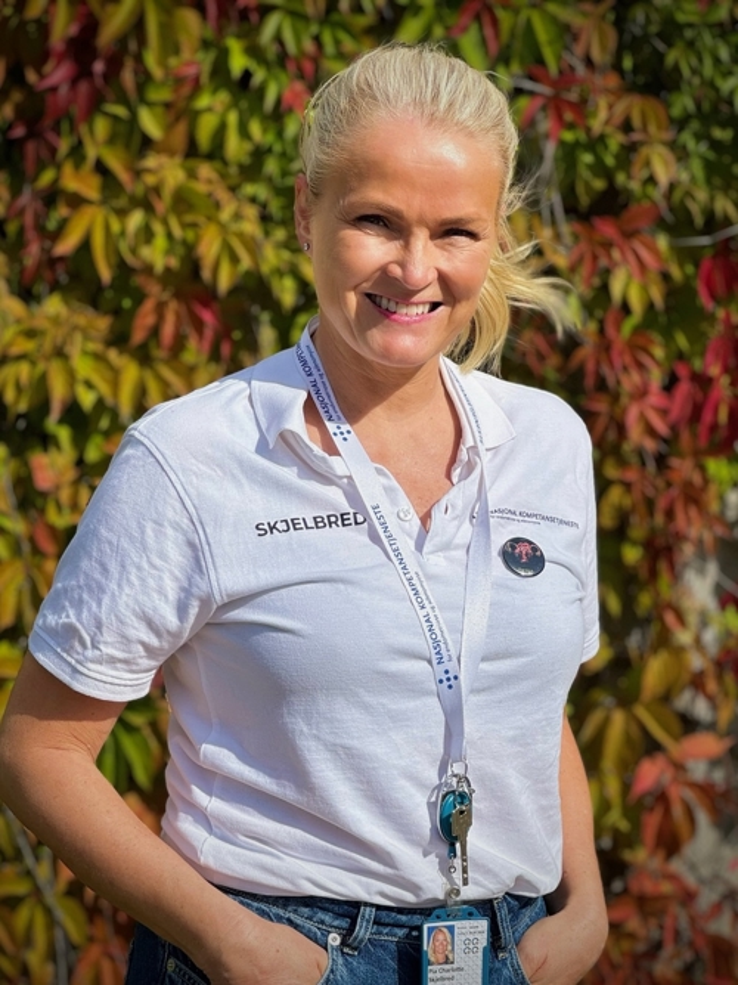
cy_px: 492
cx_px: 369
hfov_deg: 19.1
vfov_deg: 25.3
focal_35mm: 77
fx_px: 2190
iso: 25
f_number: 2.8
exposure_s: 1/1179
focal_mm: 9
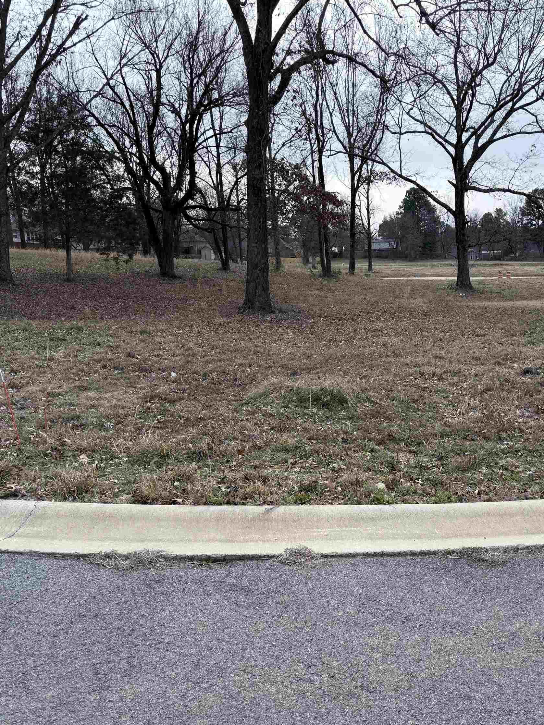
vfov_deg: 55.3
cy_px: 367
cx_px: 358
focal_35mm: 33
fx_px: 691
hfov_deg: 42.4
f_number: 1.78
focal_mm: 6.76
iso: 80
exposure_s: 1/3279
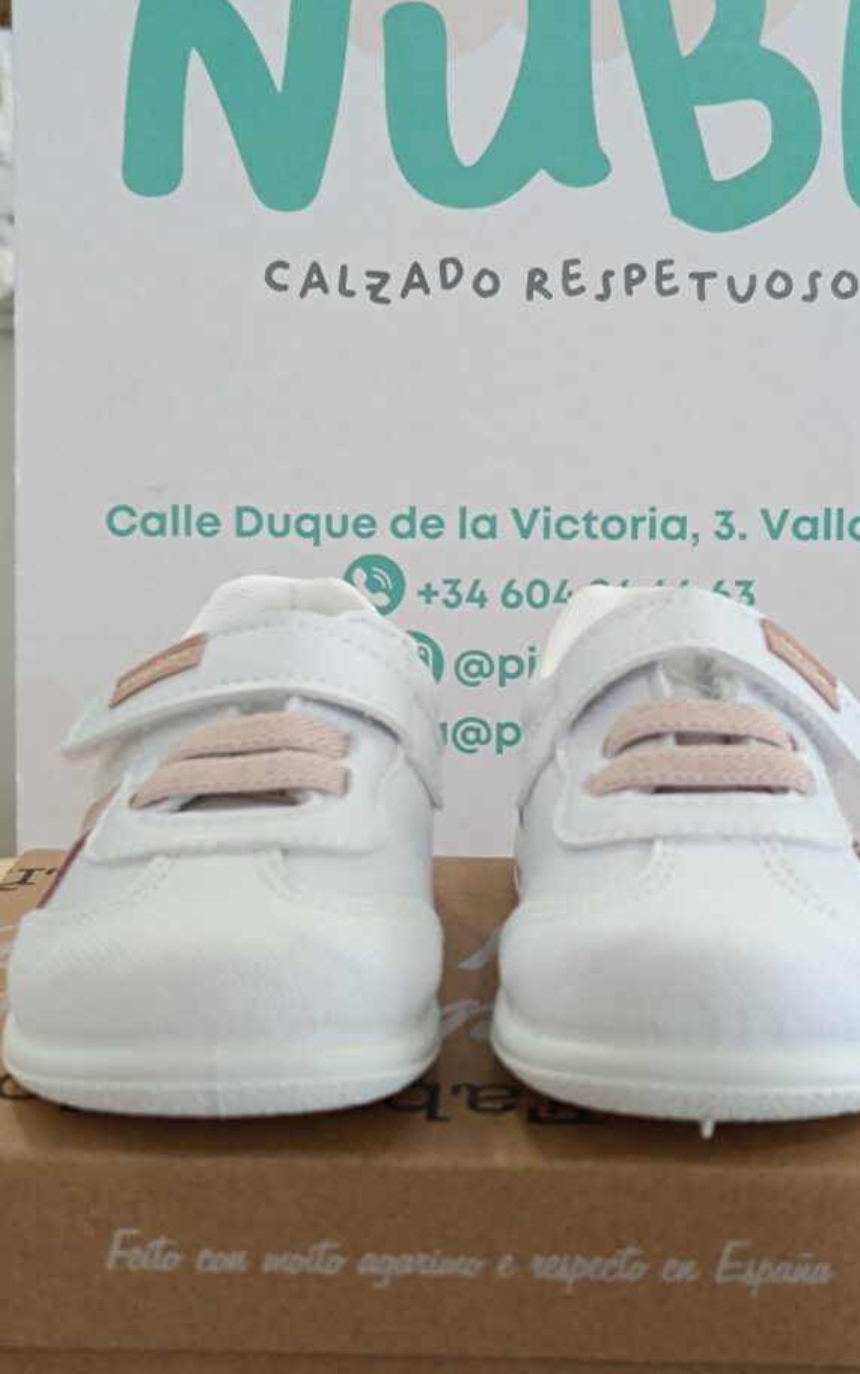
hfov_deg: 47.5
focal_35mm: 26
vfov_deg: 70.4
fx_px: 975
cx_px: 479
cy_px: 676
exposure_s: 1/101
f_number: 1.88
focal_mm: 5.59
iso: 430
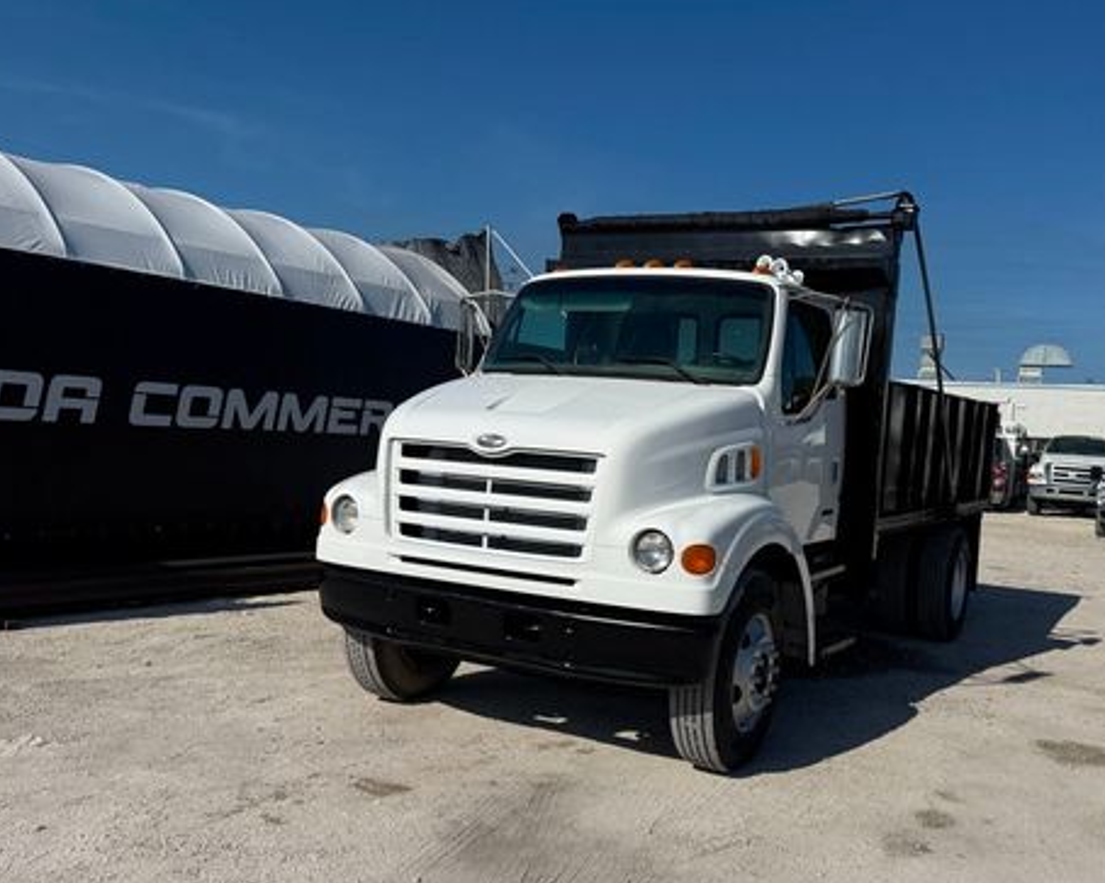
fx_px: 1079
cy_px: 484
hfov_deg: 54.0
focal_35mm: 33
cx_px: 635
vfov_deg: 44.5
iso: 80
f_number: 1.78
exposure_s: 1/11905
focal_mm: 6.76
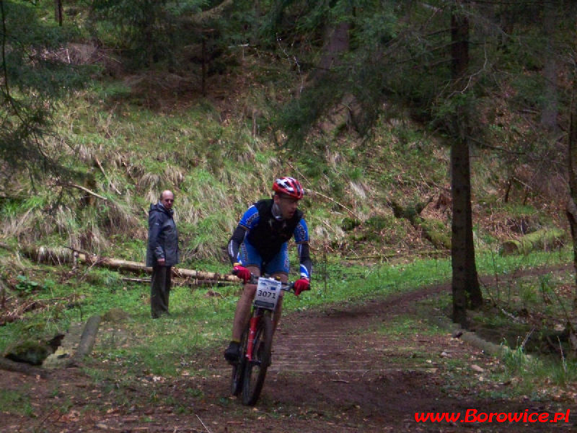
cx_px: 288
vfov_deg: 12.7
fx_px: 1950
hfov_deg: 16.8
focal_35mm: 117
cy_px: 216
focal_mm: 19.2
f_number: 4.4
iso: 400
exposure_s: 1/125
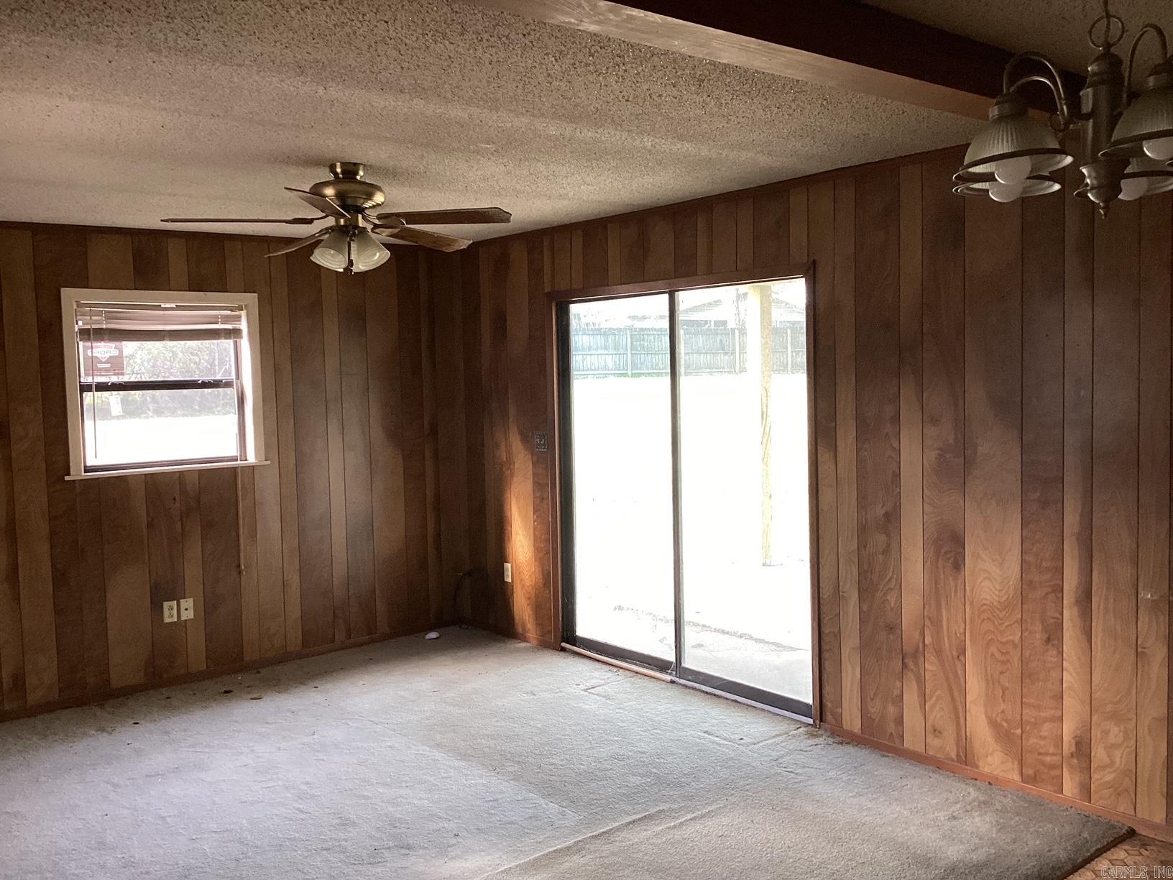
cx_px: 586
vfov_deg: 45.4
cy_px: 440
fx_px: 1050
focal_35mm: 31
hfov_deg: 58.4
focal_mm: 3.3
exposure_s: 1/60
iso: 80
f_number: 2.4
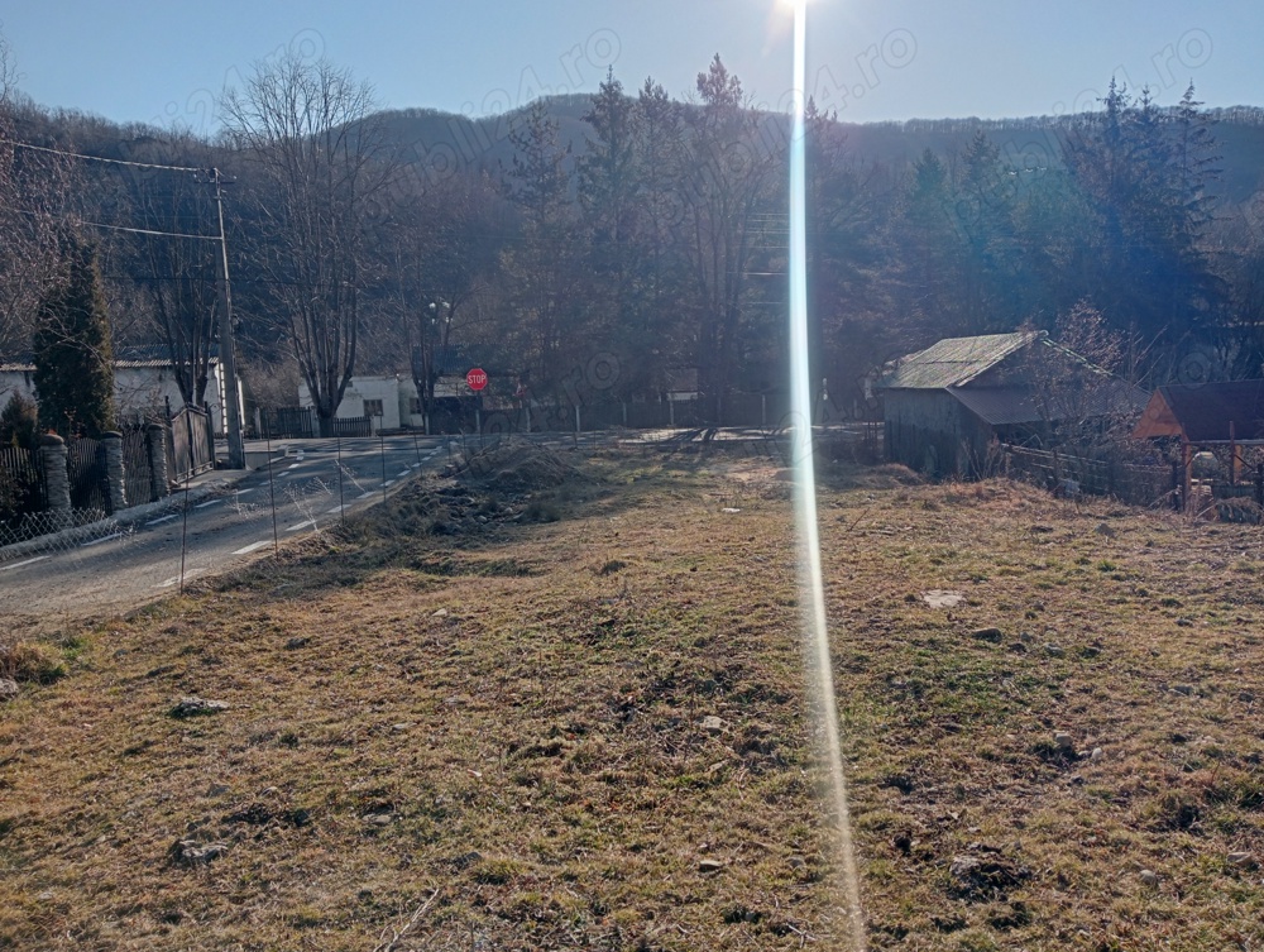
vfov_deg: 49.9
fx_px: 1024
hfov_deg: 63.4
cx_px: 632
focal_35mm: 28
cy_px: 476
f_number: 1.8
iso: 112
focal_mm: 4.04
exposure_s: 1/845
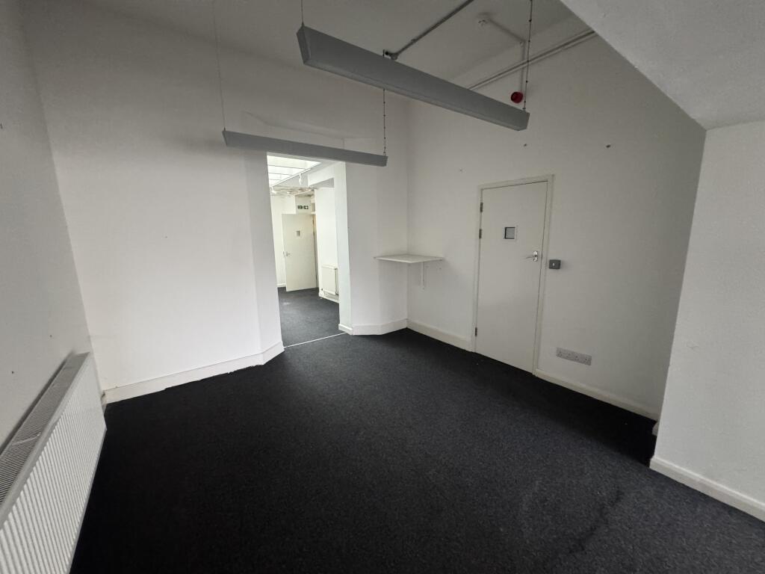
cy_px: 287
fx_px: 309
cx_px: 382
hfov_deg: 102.1
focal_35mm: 14
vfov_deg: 85.7
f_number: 2.2
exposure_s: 1/60
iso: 800
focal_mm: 2.22
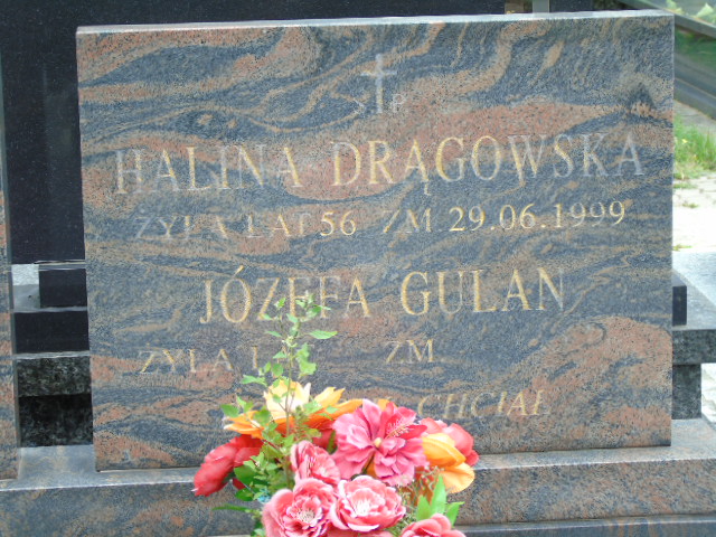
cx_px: 358
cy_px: 268
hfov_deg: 18.2
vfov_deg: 13.7
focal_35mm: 108
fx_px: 2234
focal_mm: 19
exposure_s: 1/60
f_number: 4.4
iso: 80
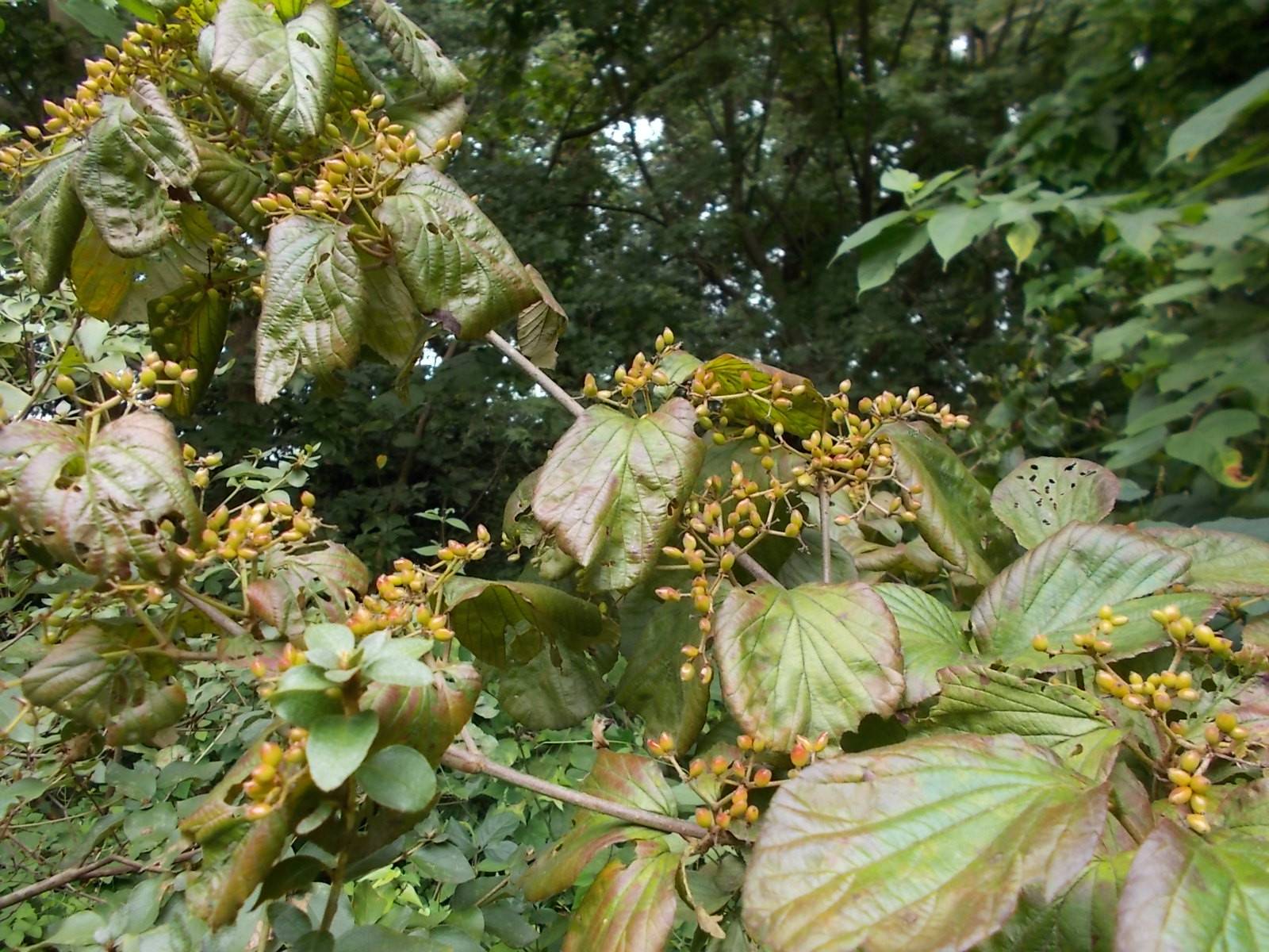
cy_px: 476
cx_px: 634
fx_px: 953
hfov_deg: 67.3
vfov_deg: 53.1
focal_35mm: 26
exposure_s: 1/60
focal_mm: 4.6
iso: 80
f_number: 3.2
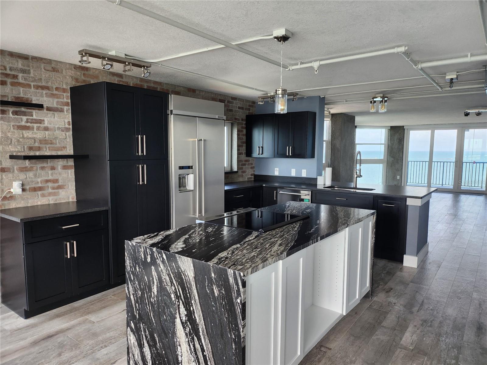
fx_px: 338
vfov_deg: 56.8
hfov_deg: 71.6
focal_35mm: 24
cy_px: 182
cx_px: 244
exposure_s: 1/180
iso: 125
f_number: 1.8
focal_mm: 5
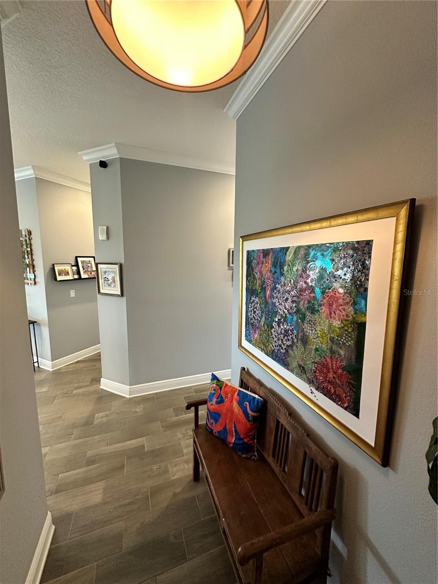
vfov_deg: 102.1
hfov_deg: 85.7
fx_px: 236
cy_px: 292
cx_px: 219
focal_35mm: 14
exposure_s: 1/60
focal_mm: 2.22
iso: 320
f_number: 2.2
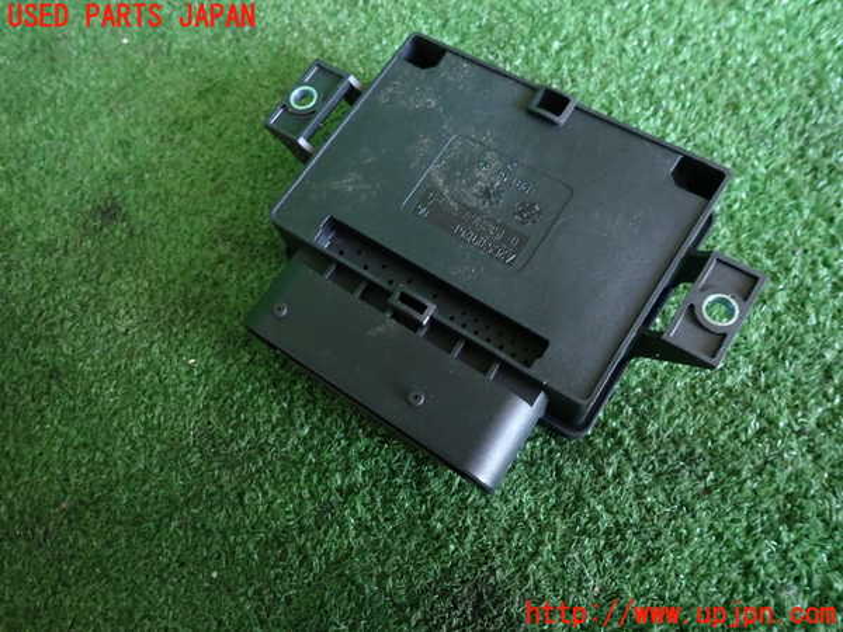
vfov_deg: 54.9
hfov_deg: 69.4
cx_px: 422
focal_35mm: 25
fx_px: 609
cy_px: 316
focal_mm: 4.5
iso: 200
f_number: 2
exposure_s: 1/30
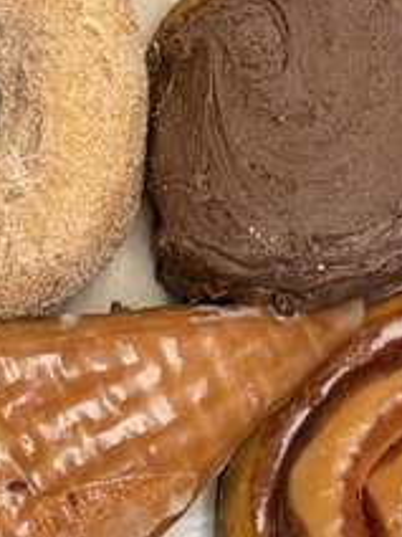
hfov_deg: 12.6
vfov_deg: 16.8
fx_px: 1796
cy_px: 438
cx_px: 430
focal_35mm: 116
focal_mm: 6.76
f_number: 1.78
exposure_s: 1/120
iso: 160
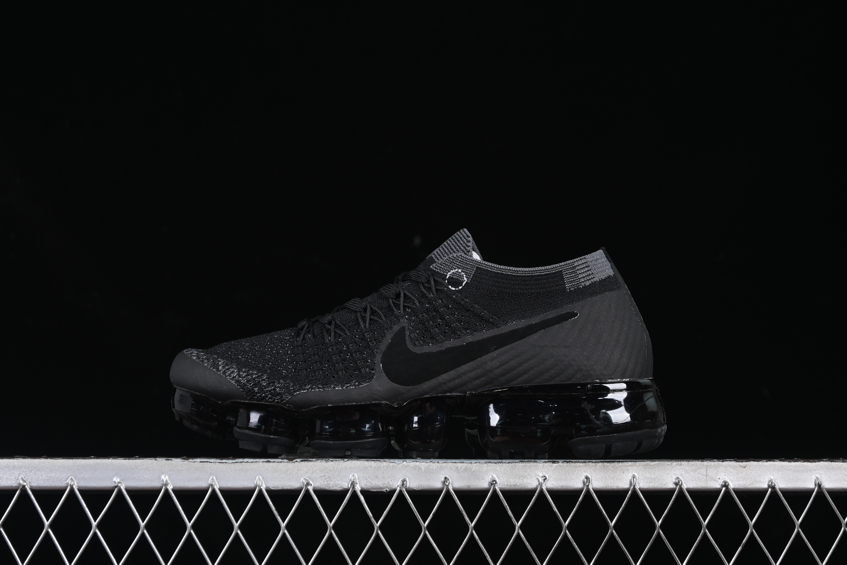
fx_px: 1764
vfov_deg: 18.2
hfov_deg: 27.0
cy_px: 282
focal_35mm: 75
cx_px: 424
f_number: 6.3
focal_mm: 50
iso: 160
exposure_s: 1/60
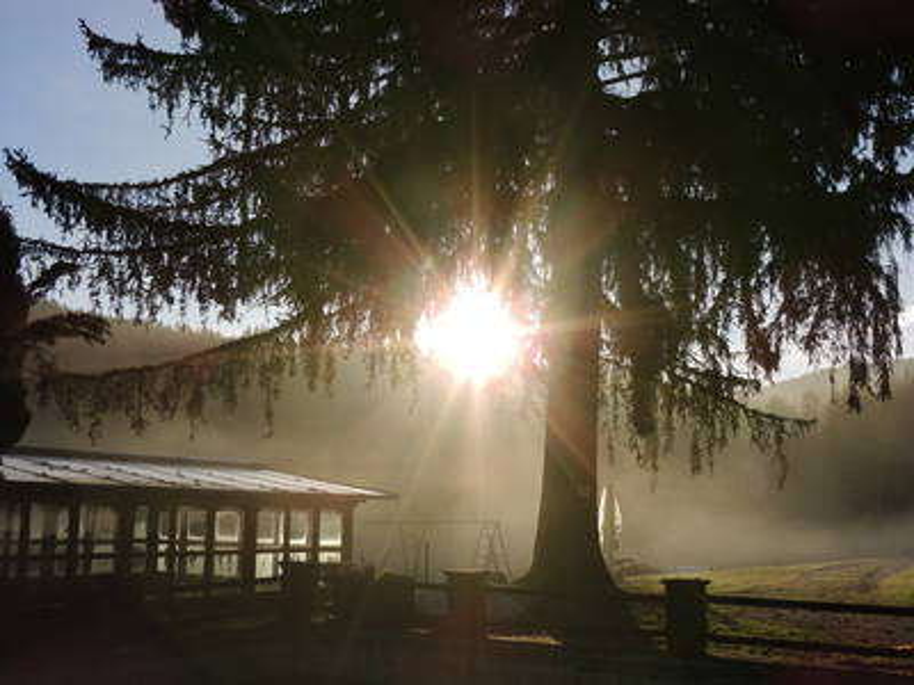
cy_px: 342
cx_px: 457
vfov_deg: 36.0
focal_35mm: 40
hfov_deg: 46.8
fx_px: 1056
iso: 100
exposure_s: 1/1250
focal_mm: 7.1
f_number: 4.2
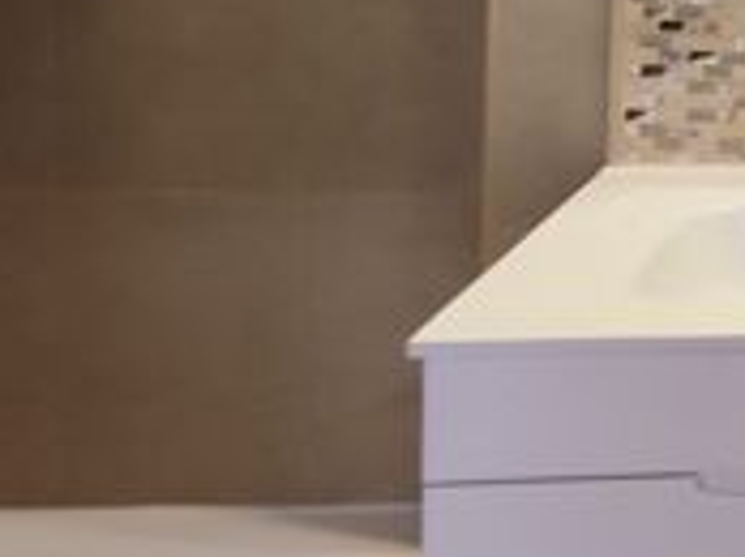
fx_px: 1397
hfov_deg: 20.6
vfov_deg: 21.1
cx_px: 1351
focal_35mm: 65
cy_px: -101
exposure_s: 1/50
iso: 142
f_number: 2.2
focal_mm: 1.65
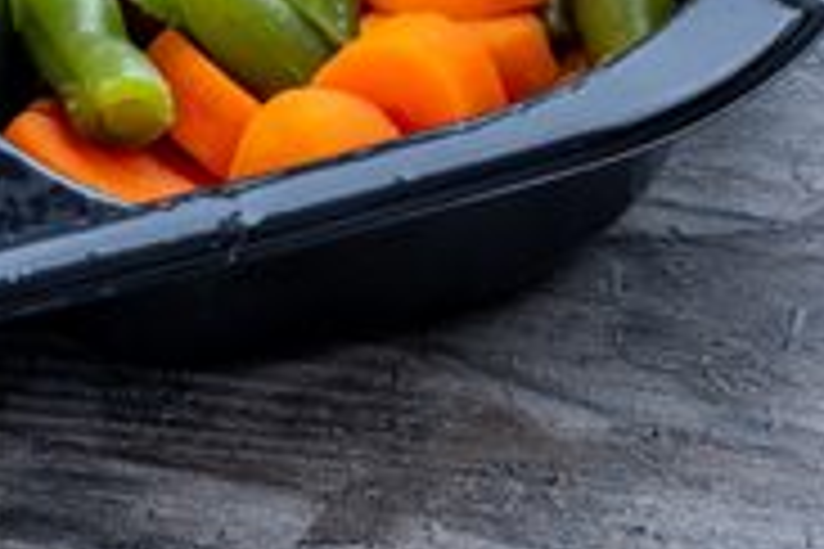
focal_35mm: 382
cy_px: -358
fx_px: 8743
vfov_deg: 3.6
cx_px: -392
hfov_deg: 5.4
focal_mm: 100
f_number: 16
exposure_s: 1/250
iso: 64
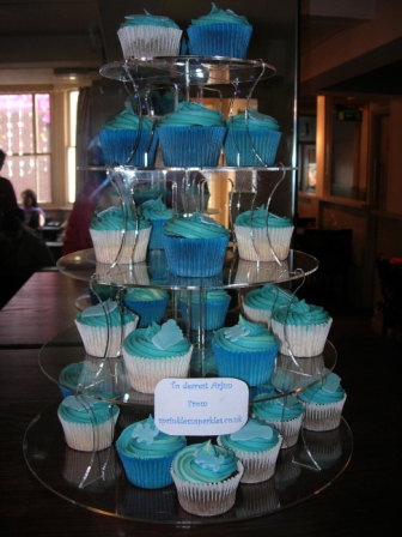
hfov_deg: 37.7
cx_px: 201
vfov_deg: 49.0
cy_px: 268
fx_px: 588
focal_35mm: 38
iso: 64
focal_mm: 7.8
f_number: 2.8
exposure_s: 1/60.1
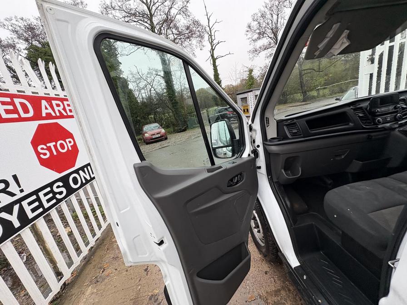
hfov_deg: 102.1
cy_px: 152
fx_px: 165
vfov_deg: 85.7
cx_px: 204
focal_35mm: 14
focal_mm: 2.22
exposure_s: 1/99
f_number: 2.2
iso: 125
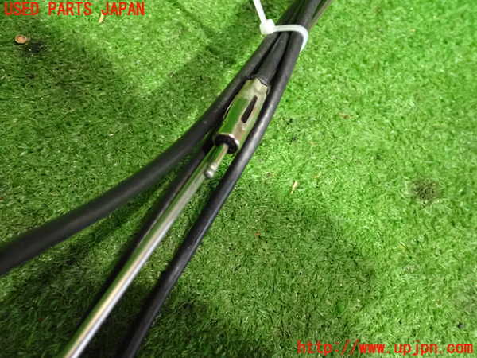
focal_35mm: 36
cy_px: 179
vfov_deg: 39.7
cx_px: 238
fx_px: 496
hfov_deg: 51.4
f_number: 2.5
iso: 2500
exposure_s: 1/60
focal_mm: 6.37
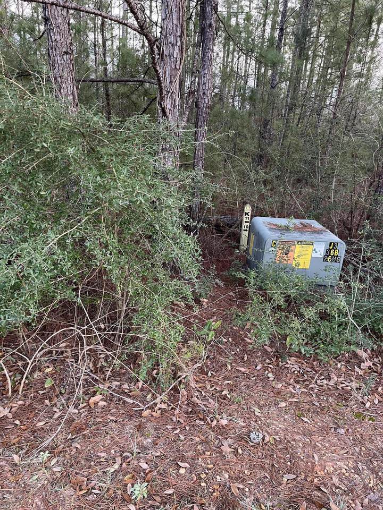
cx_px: 192
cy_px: 255
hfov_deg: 53.1
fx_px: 384
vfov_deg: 67.3
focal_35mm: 26
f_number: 1.6
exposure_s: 1/87
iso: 125
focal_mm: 5.1
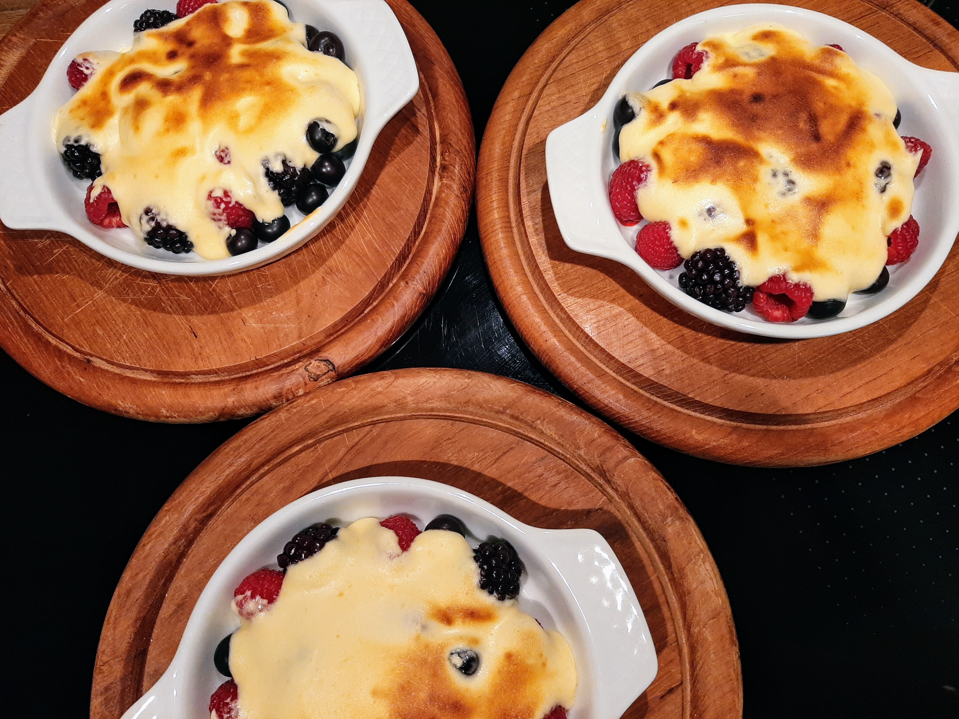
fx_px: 720
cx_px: 480
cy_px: 360
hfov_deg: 67.3
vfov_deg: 53.1
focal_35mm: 26
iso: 100
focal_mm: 3.93
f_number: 1.7
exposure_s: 1/50
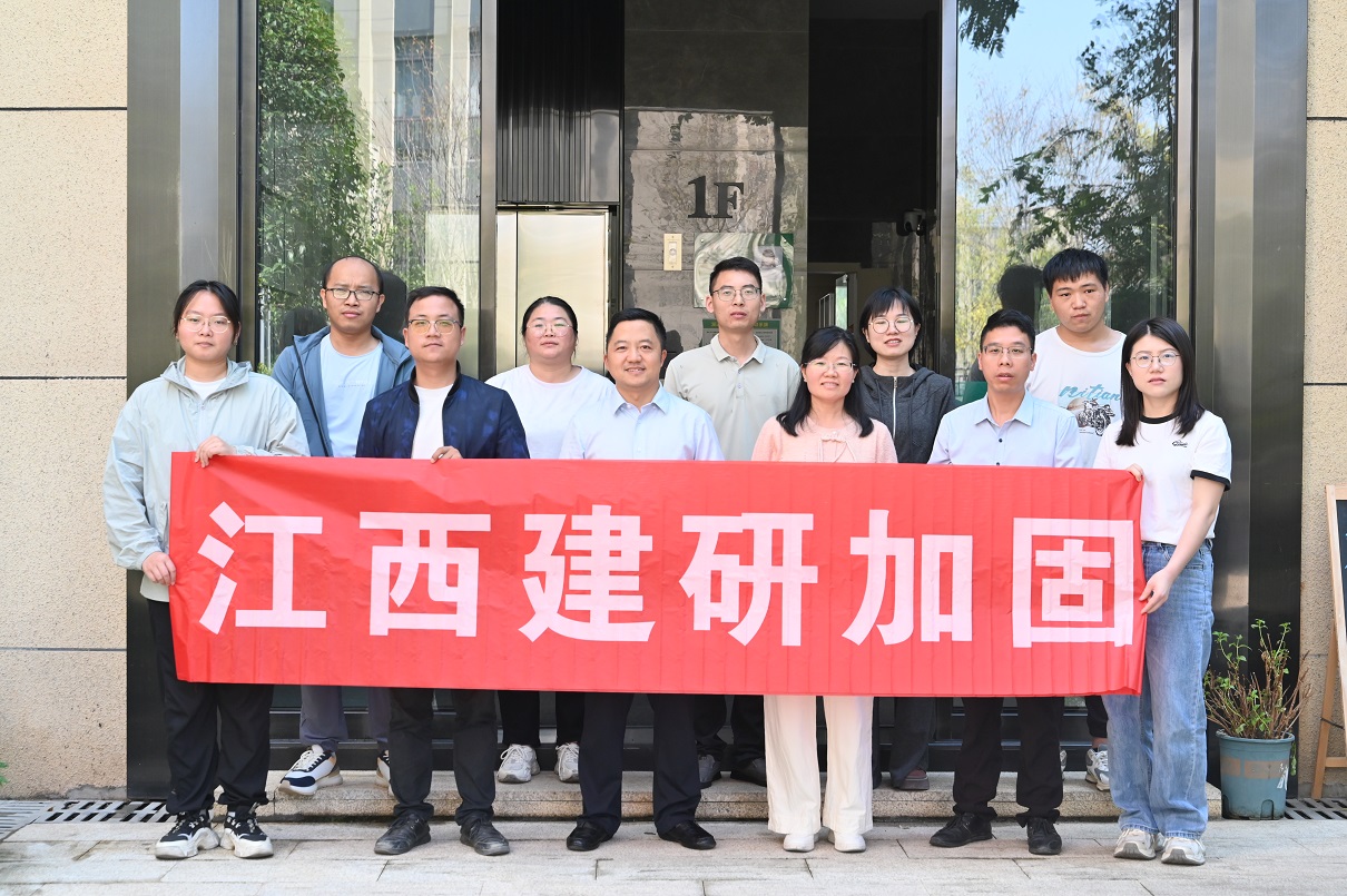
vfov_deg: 23.3
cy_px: 448
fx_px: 2169
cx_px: 674
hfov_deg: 34.5
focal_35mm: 58
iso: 1250
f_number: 6.3
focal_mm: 58
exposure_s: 1/400
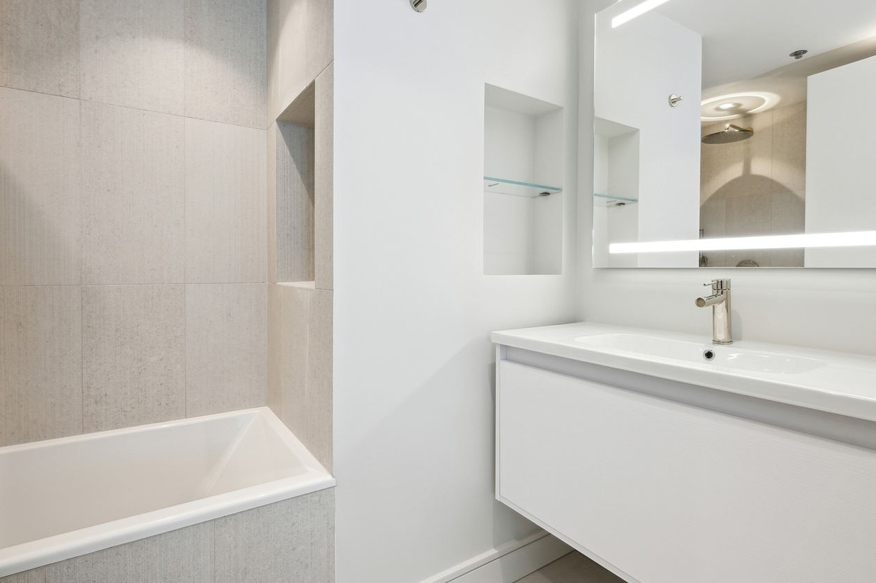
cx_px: 431
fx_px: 438
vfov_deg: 67.3
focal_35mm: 18
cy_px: 275
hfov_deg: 90.0
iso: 400
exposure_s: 1/60
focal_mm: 14
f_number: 8
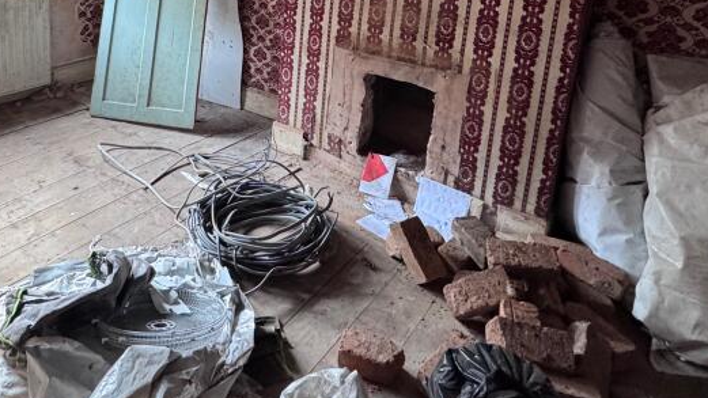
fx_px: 563
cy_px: 3
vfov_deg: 35.4
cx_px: 222
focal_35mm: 30
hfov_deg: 62.3
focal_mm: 2.22
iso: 320
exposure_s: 1/98
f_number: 2.2
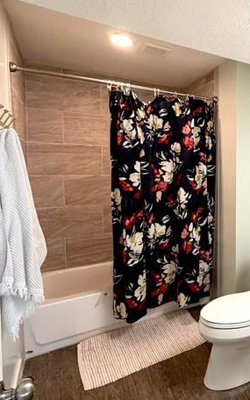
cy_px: 183
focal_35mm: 25
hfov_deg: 43.1
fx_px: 273
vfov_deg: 72.4
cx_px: 244
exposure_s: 1/120
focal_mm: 2.22
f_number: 2.2
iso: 200
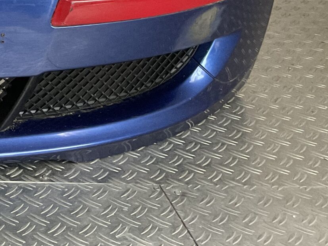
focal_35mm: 90
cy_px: -128
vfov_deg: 15.1
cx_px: -153
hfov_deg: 19.3
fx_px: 853
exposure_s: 1/60
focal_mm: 3
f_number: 1.8
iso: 125
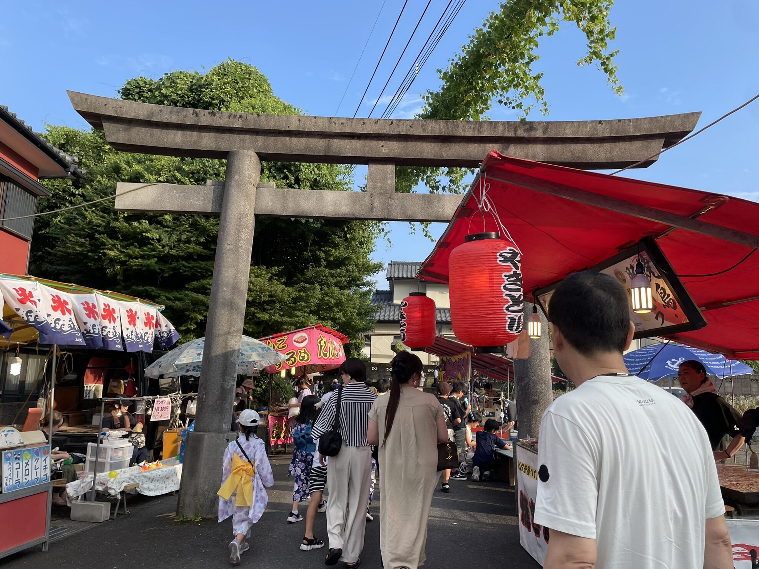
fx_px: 592
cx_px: 372
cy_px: 289
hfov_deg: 65.3
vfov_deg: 51.4
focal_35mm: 27
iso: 32
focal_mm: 4.2
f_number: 1.6
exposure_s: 1/1114
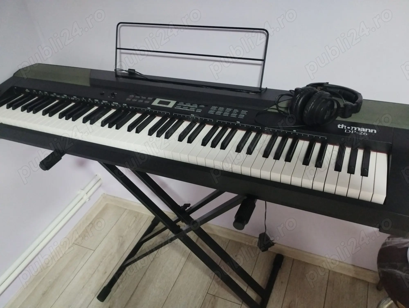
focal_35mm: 28
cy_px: 154
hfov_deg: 63.4
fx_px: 331
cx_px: 204
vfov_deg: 49.9
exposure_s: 1/25
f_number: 1.8
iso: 1719
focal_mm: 4.27
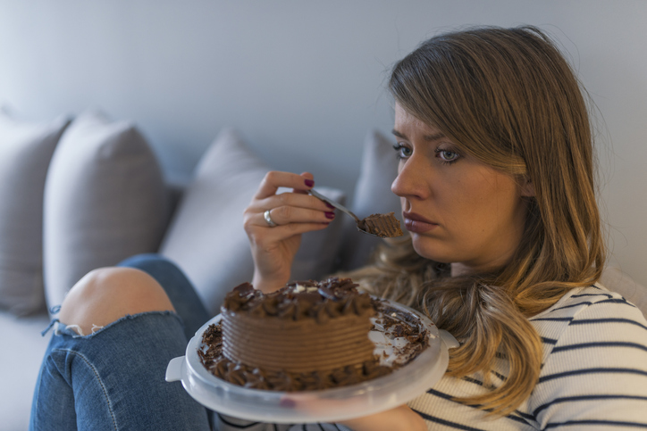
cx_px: 324
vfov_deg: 37.9
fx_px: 629
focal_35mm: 35
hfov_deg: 54.4
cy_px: 216
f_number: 1.4
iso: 200
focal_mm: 35
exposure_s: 1/200
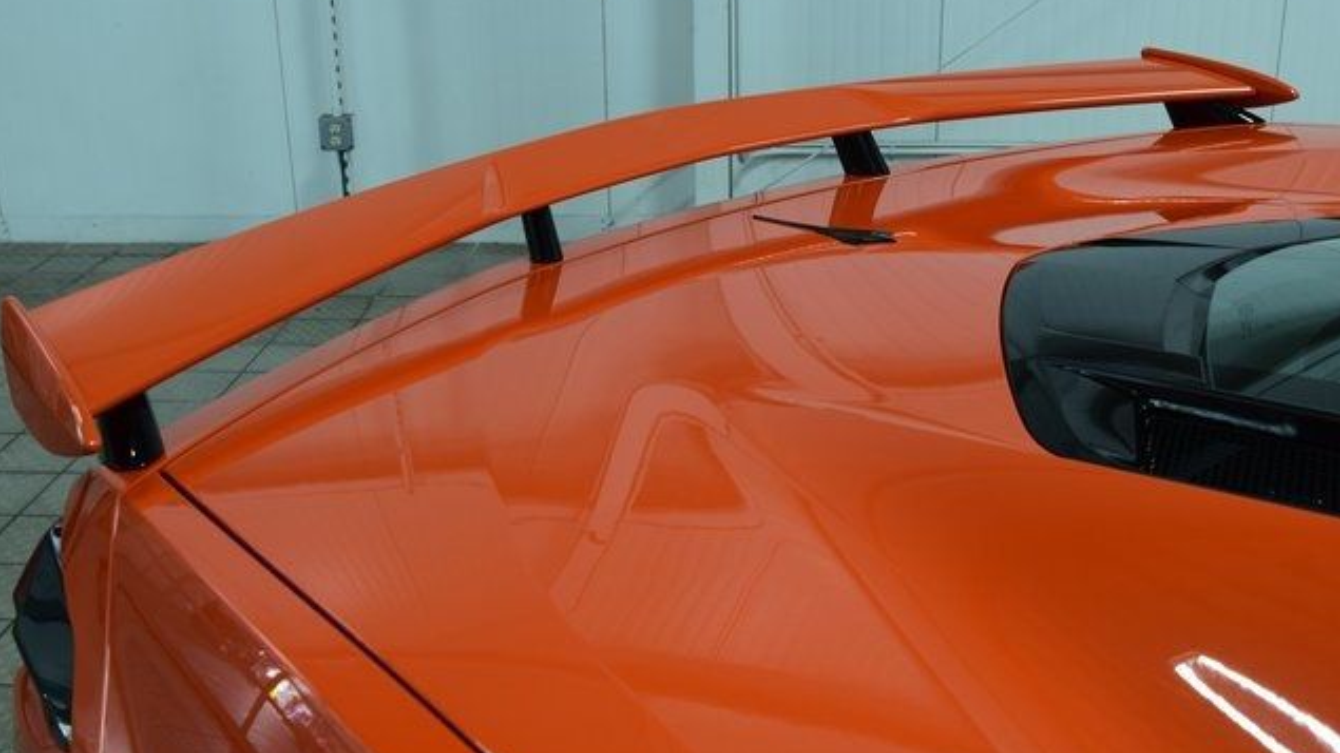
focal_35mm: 38
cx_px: 667
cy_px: 317
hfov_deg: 52.8
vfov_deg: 31.1
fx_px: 1350
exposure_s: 1/25
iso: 400
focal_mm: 24
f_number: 7.1
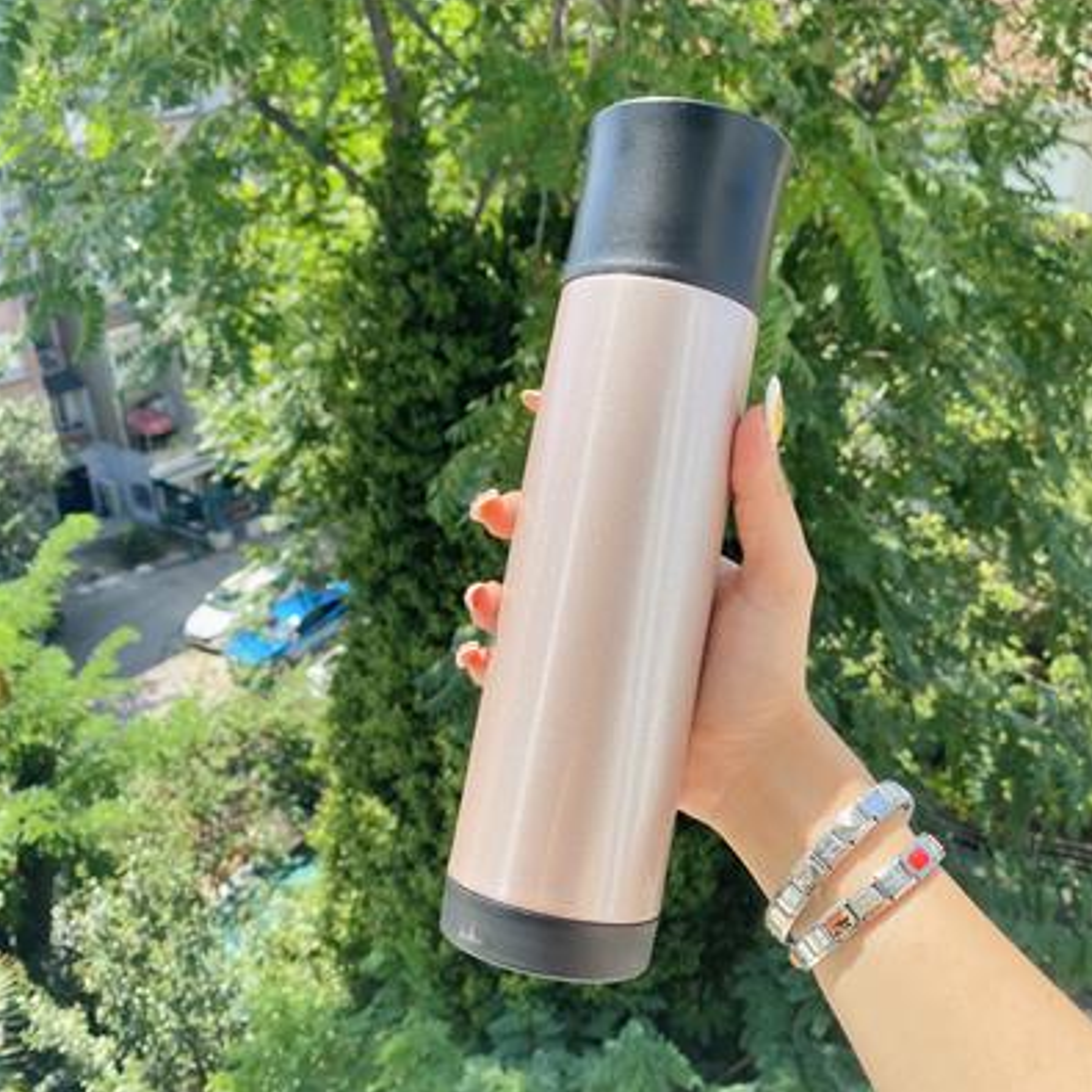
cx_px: 547
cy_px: 552
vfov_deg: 52.5
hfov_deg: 52.5
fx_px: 1106
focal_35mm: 31
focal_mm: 4.25
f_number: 1.8
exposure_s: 1/693
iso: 32
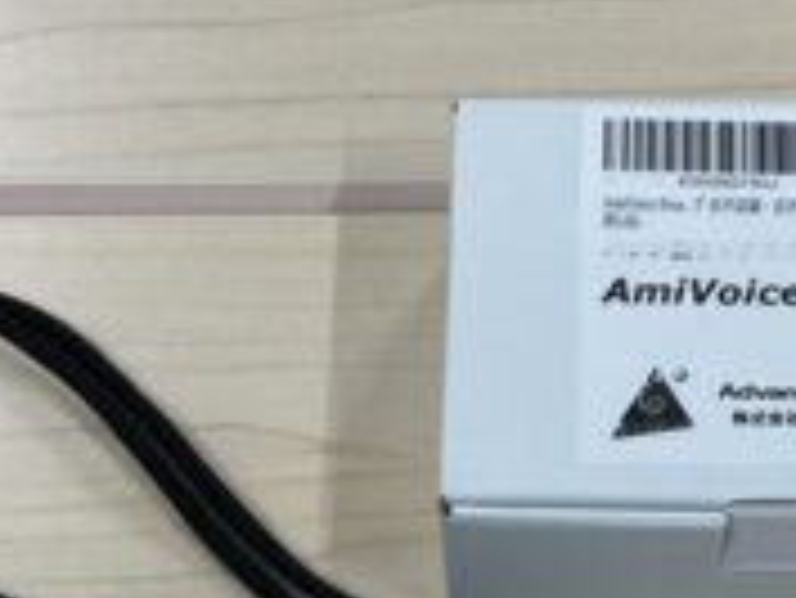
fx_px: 2071
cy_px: 704
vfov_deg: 15.8
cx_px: 495
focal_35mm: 90
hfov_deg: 21.7
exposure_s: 1/120
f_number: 1.8
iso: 40
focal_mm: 3
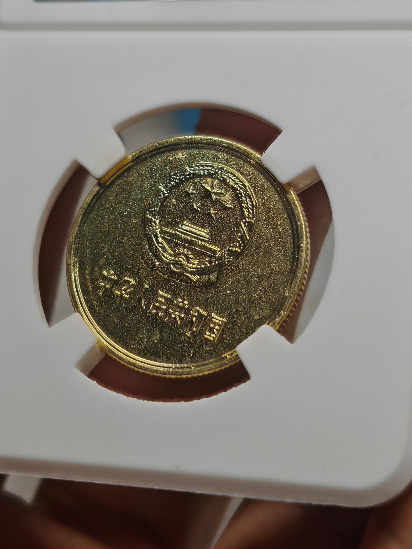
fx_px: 1508
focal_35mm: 95
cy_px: 274
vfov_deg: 20.7
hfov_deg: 15.6
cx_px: 206
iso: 50
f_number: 1.6
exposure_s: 1/460
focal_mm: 7.62
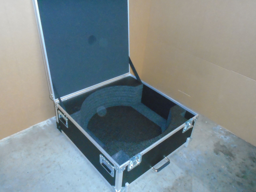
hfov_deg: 58.4
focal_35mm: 31
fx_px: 229
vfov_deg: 45.4
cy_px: 93
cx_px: 127
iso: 800
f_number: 3.2
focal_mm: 4.6
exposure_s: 1/30
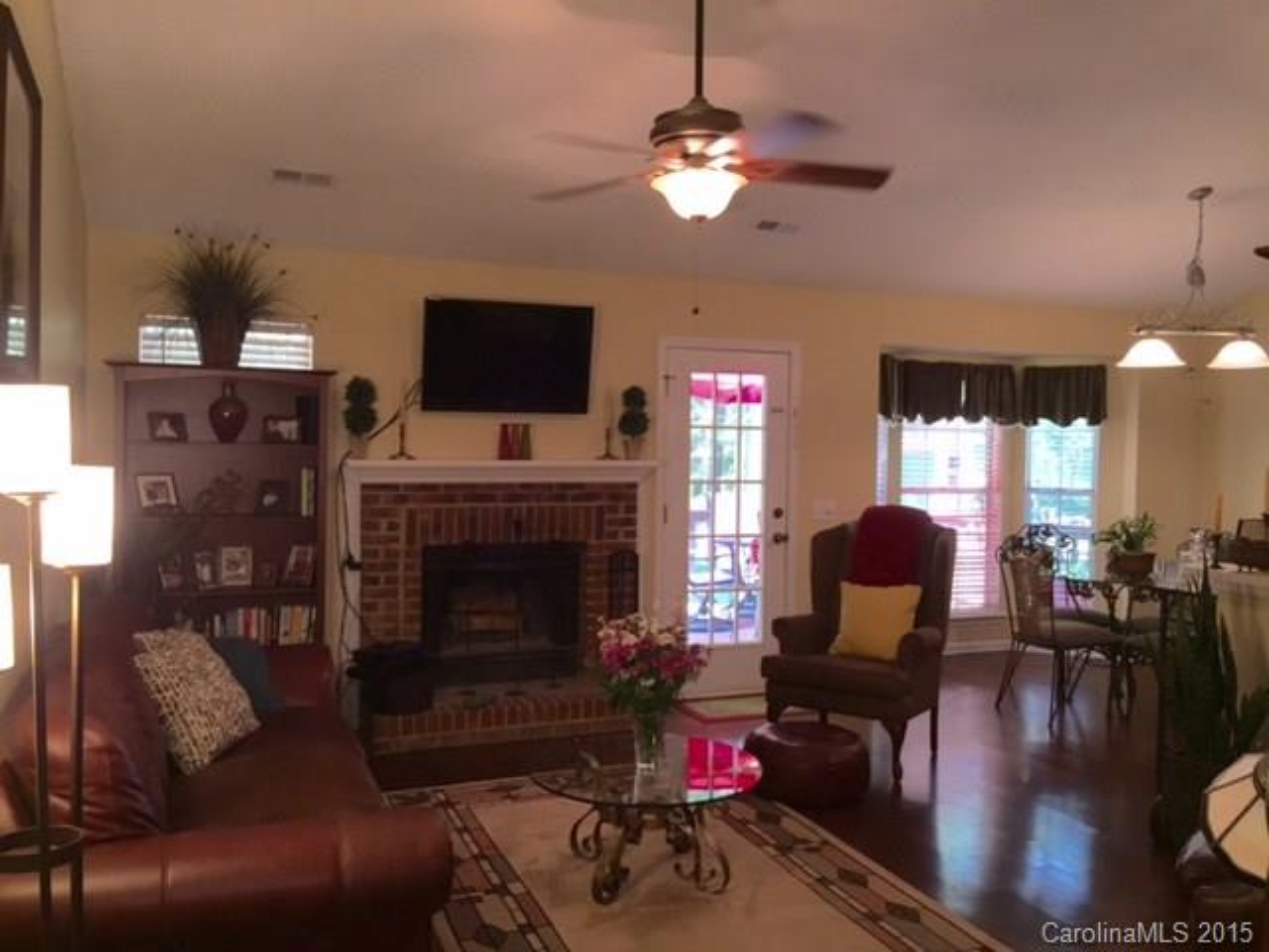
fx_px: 1063
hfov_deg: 61.7
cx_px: 634
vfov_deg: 48.2
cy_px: 476
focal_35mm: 29
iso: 50
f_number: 2.2
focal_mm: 4.15
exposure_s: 1/30
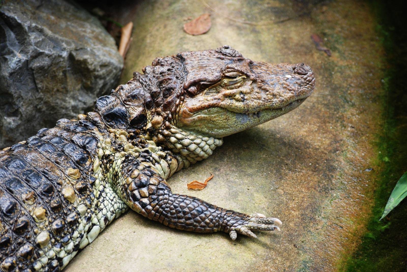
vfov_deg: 4.7
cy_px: 136
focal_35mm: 292
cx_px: 204
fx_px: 3311
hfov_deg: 7.0
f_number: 5
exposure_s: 1/125
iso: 400
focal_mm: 195
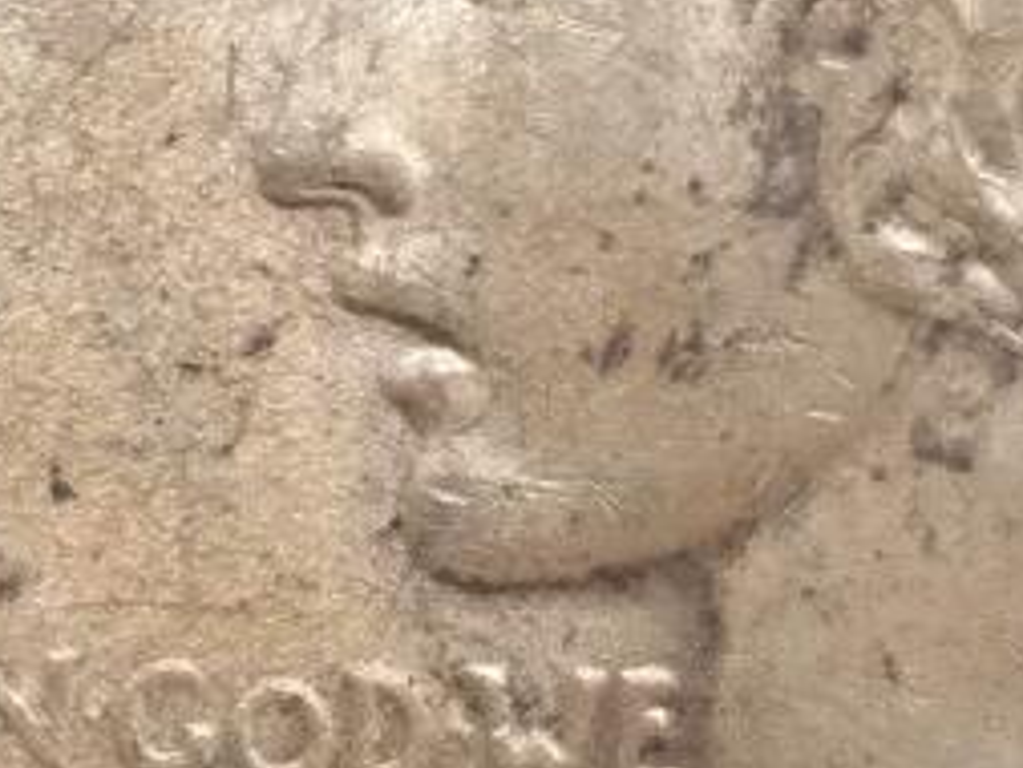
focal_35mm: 299
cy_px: 16
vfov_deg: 5.0
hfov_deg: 6.6
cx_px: -396
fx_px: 8840
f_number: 16
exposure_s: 1/100
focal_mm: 5.56
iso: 125
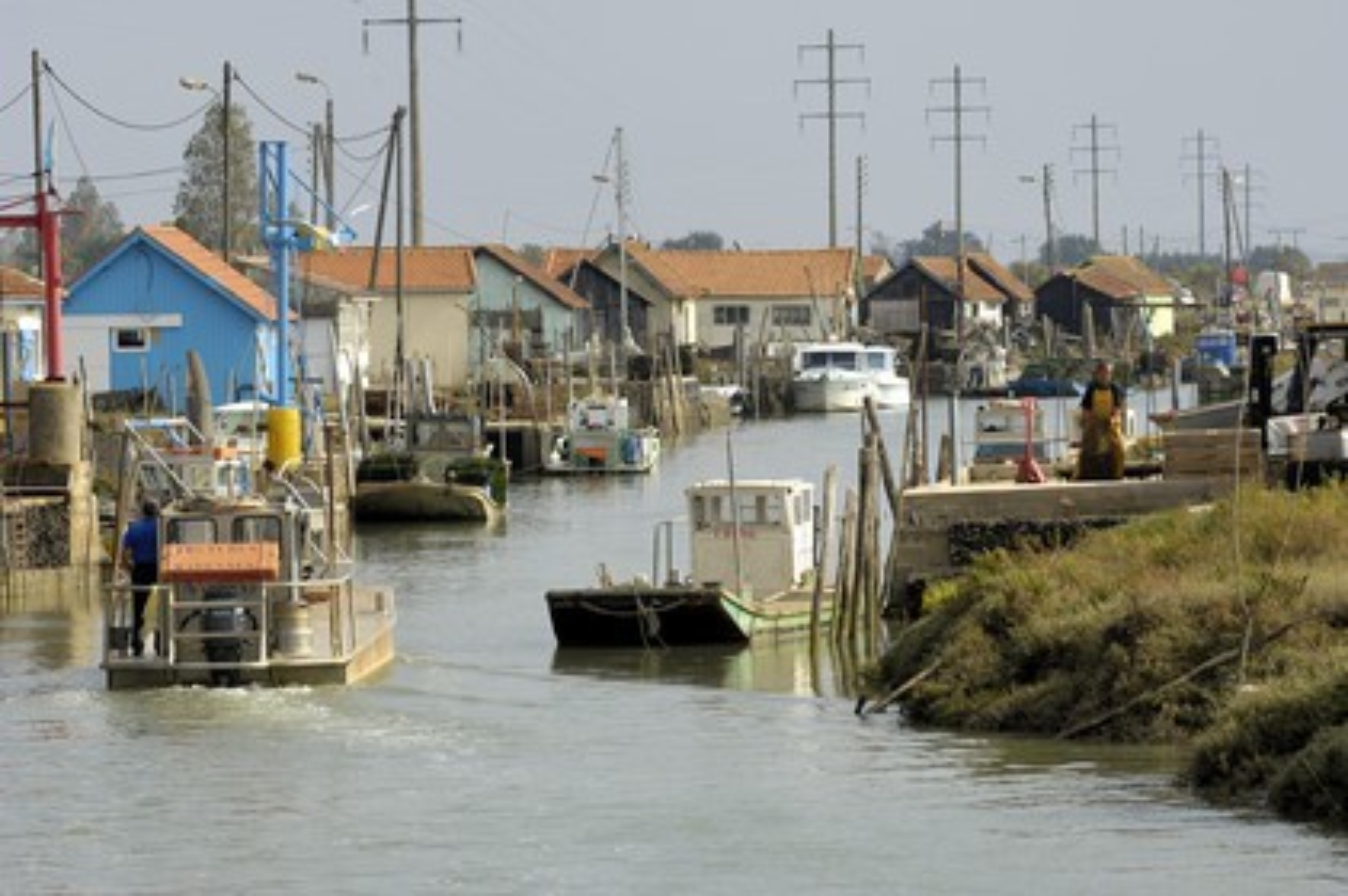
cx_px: 674
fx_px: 8979
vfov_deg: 5.7
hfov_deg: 8.6
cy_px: 448
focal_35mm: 240
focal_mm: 160
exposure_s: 1/160
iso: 100
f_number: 8.5
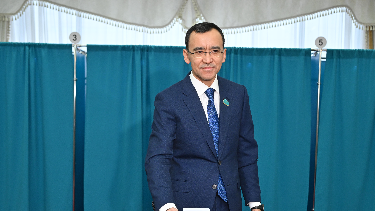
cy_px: 167
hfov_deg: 33.8
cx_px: 201
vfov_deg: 19.2
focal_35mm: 62
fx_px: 616
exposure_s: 1/160
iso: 1250
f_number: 4
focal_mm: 42
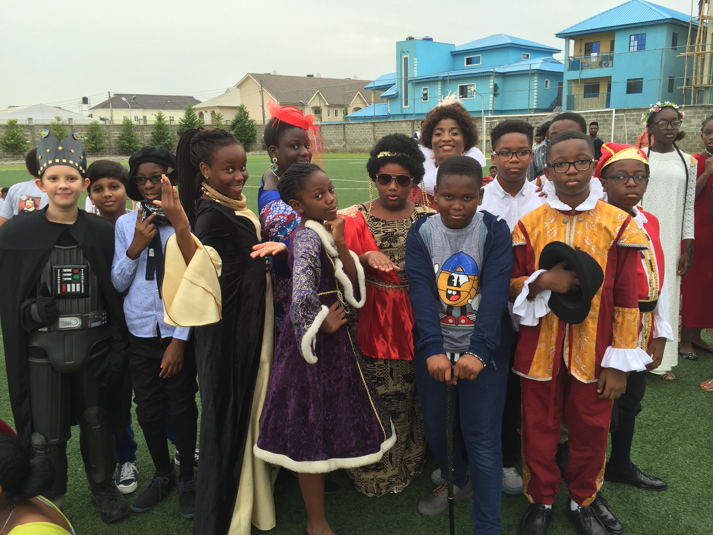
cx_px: 356
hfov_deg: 61.7
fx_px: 597
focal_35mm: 29
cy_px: 268
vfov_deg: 48.2
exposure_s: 1/151
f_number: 2.2
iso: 32
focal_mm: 4.15
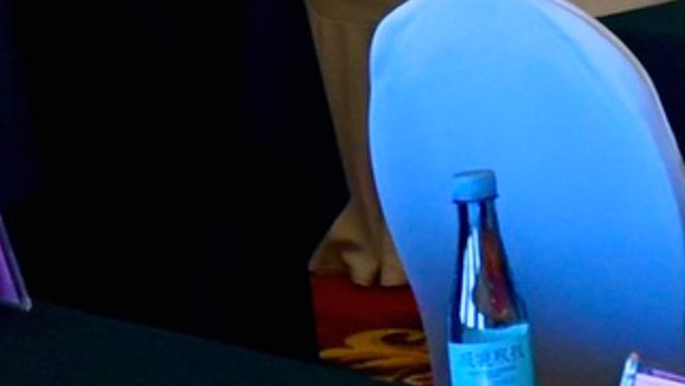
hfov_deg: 8.5
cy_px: -534
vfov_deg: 4.9
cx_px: 1265
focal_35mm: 244
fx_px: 4436
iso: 400
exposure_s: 1/125
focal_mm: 19.5
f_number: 3.8
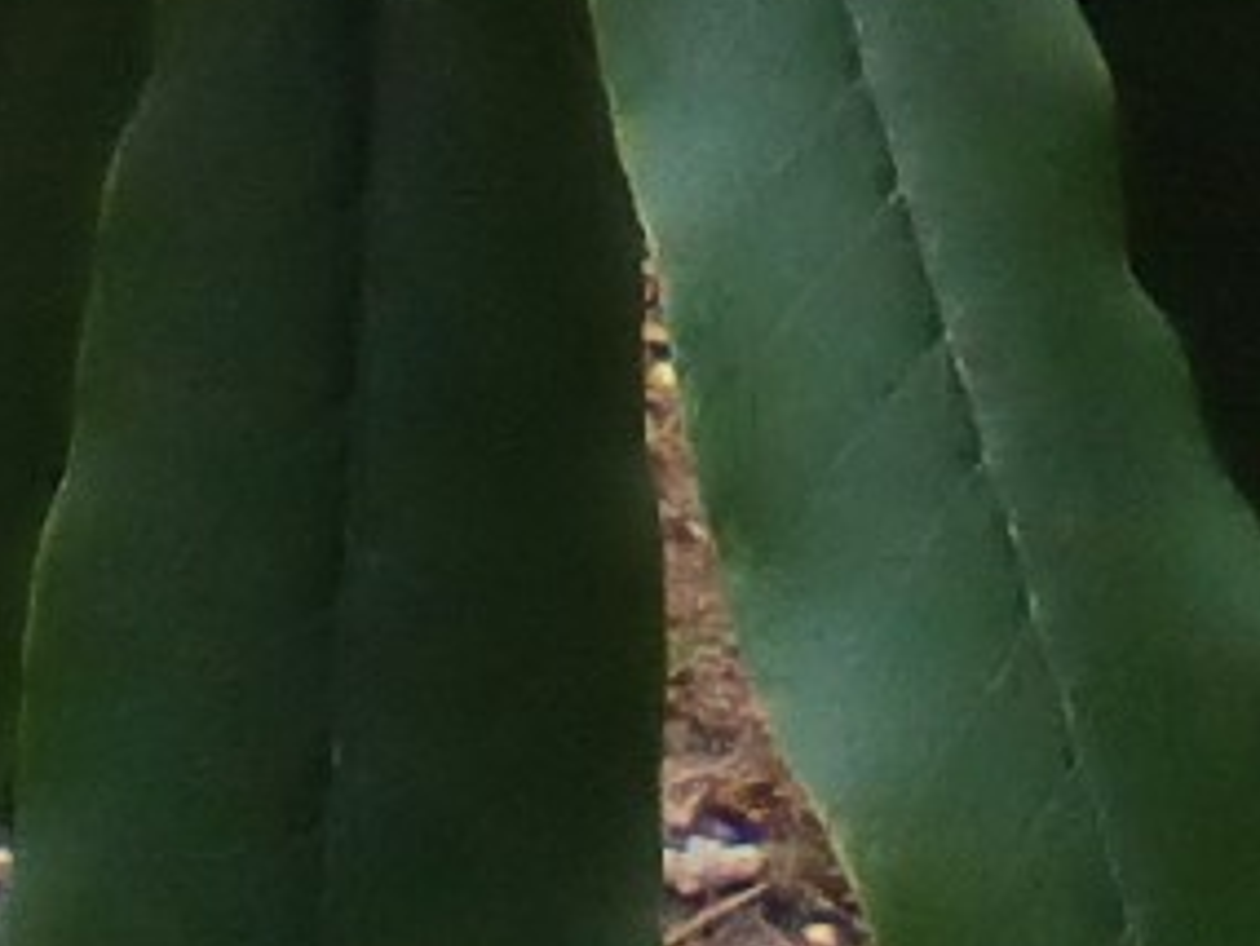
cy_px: -1127
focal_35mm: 139
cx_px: 911
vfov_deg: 9.7
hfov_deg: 14.1
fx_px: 5062
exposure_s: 1/120
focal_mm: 2.38
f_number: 2.4
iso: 196
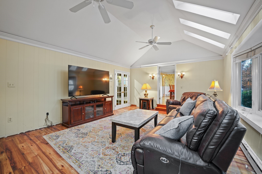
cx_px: 131
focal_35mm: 14
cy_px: 87
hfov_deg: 104.3
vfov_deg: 81.2
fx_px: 102
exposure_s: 1/4
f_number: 2.8
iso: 200
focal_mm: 14
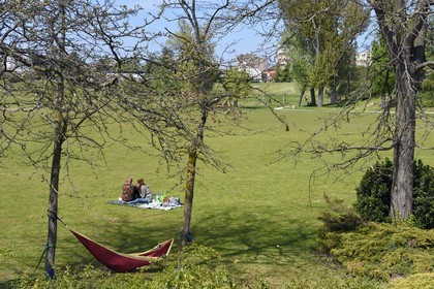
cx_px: 217
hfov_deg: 32.4
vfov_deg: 21.9
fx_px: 747
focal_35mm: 62
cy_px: 144
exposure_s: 1/250
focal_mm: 62
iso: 200
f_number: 10
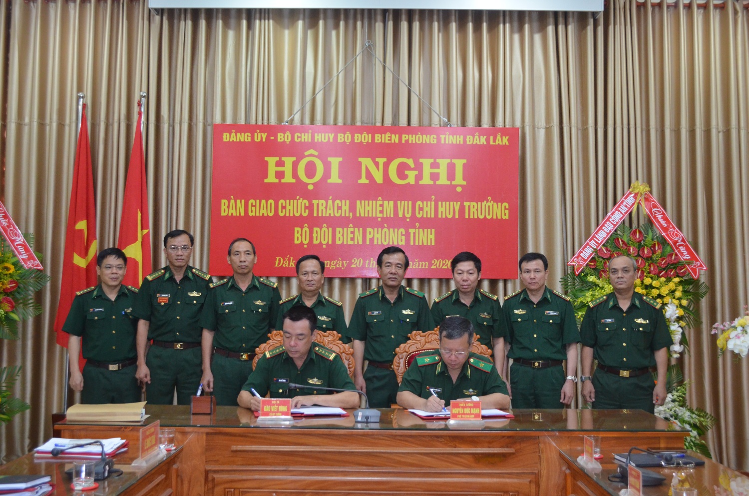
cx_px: 374
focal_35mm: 39
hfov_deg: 49.6
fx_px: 810
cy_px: 248
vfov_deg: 34.1
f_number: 4.2
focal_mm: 26
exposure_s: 1/60
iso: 2200
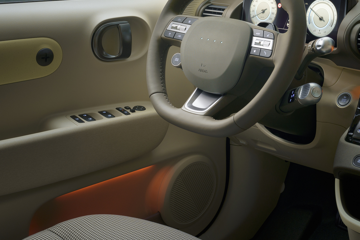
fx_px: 670
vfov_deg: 20.2
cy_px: 61
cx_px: 284
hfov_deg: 29.4
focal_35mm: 67
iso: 50
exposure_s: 2
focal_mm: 34
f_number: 10
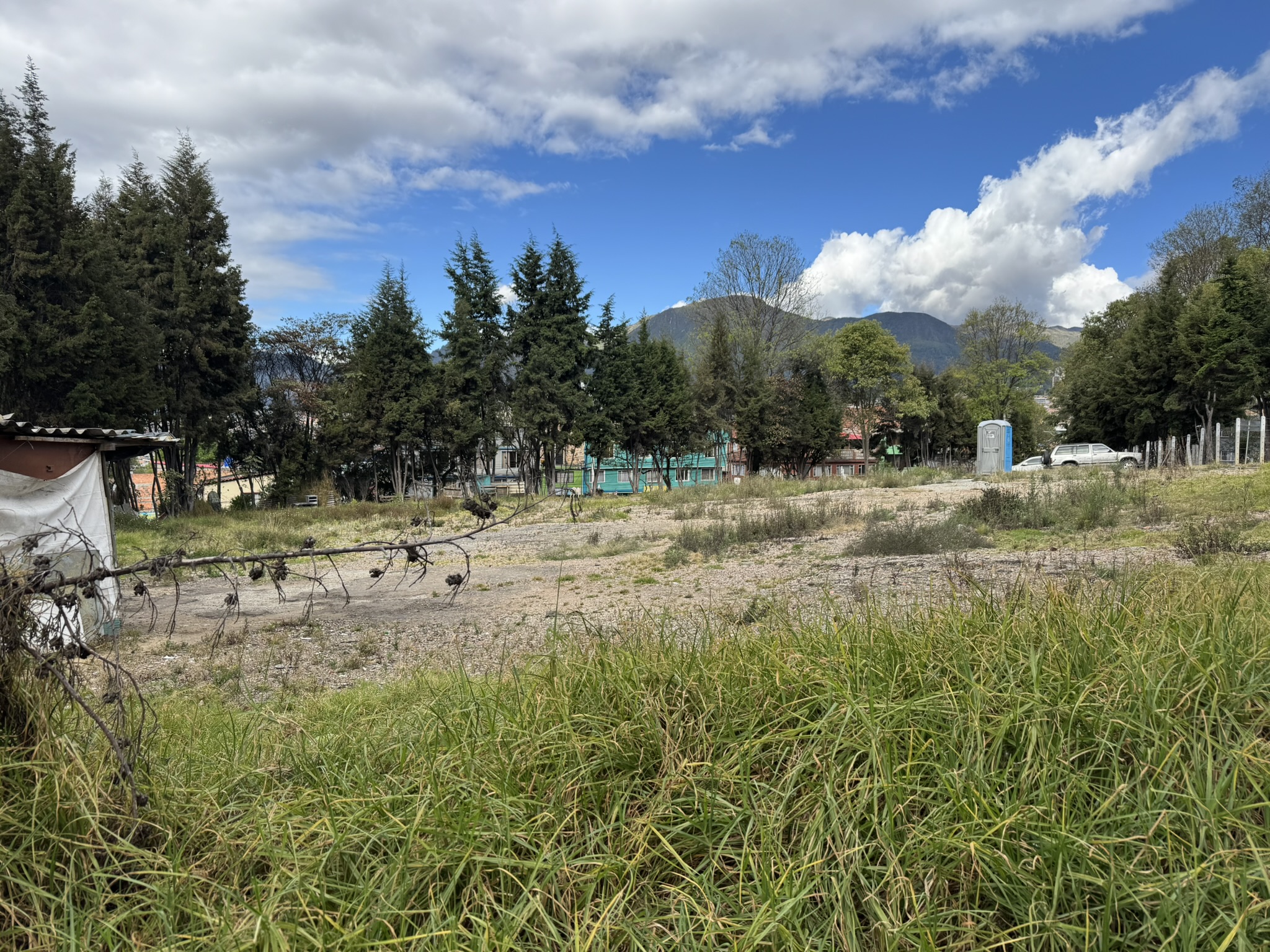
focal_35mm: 24
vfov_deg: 56.8
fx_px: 881
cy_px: 476
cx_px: 635
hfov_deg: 71.6
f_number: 1.78
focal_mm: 6.76
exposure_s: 1/2415
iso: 80
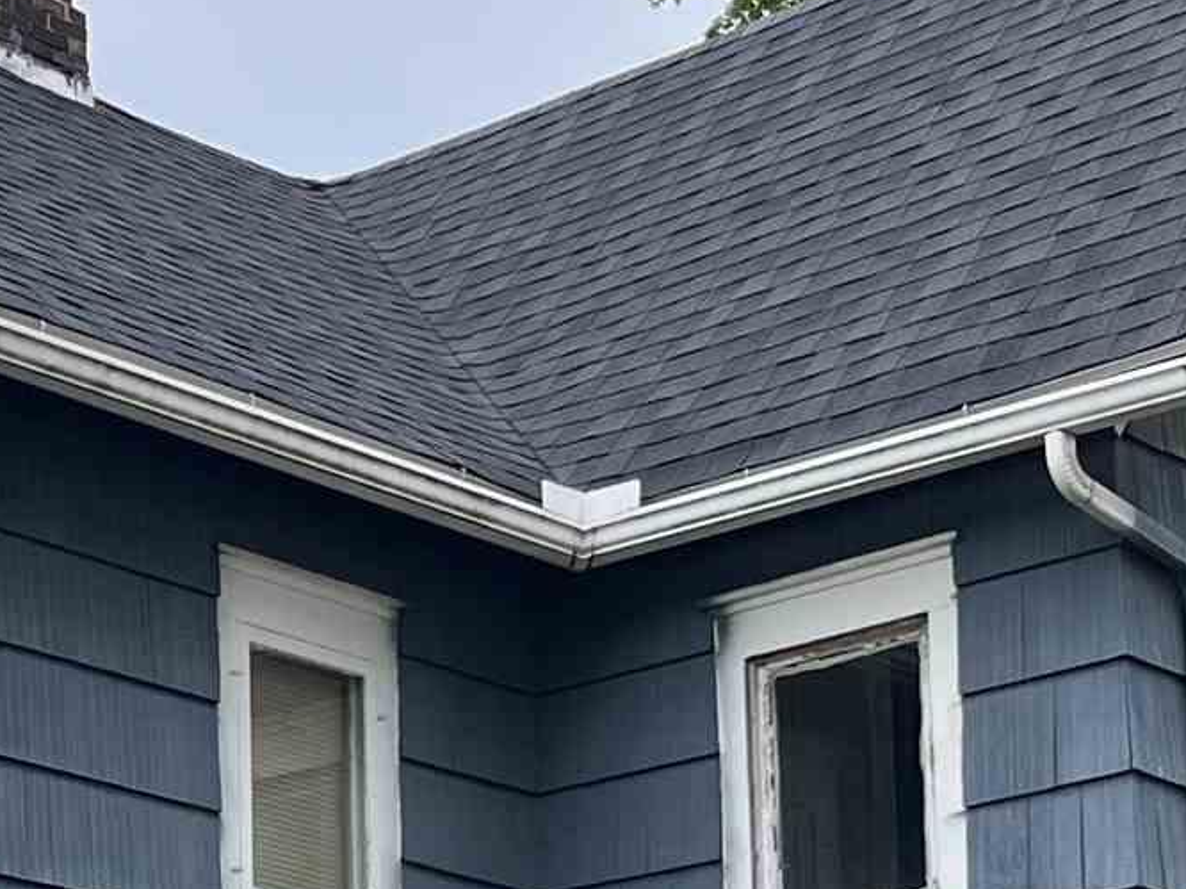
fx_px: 4110
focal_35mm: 120
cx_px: -107
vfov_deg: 12.1
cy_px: 1083
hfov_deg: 16.0
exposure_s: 1/1075
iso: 50
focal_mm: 5.1
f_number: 1.6
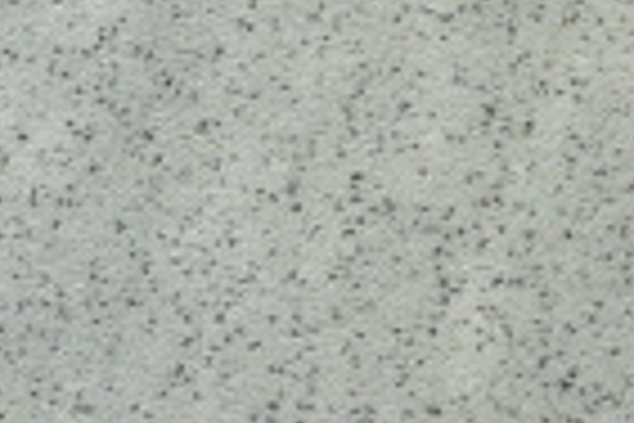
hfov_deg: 6.5
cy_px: -164
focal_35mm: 283
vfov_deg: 4.8
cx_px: 2055
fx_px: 4984
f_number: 8
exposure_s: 1/250
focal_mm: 26
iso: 250
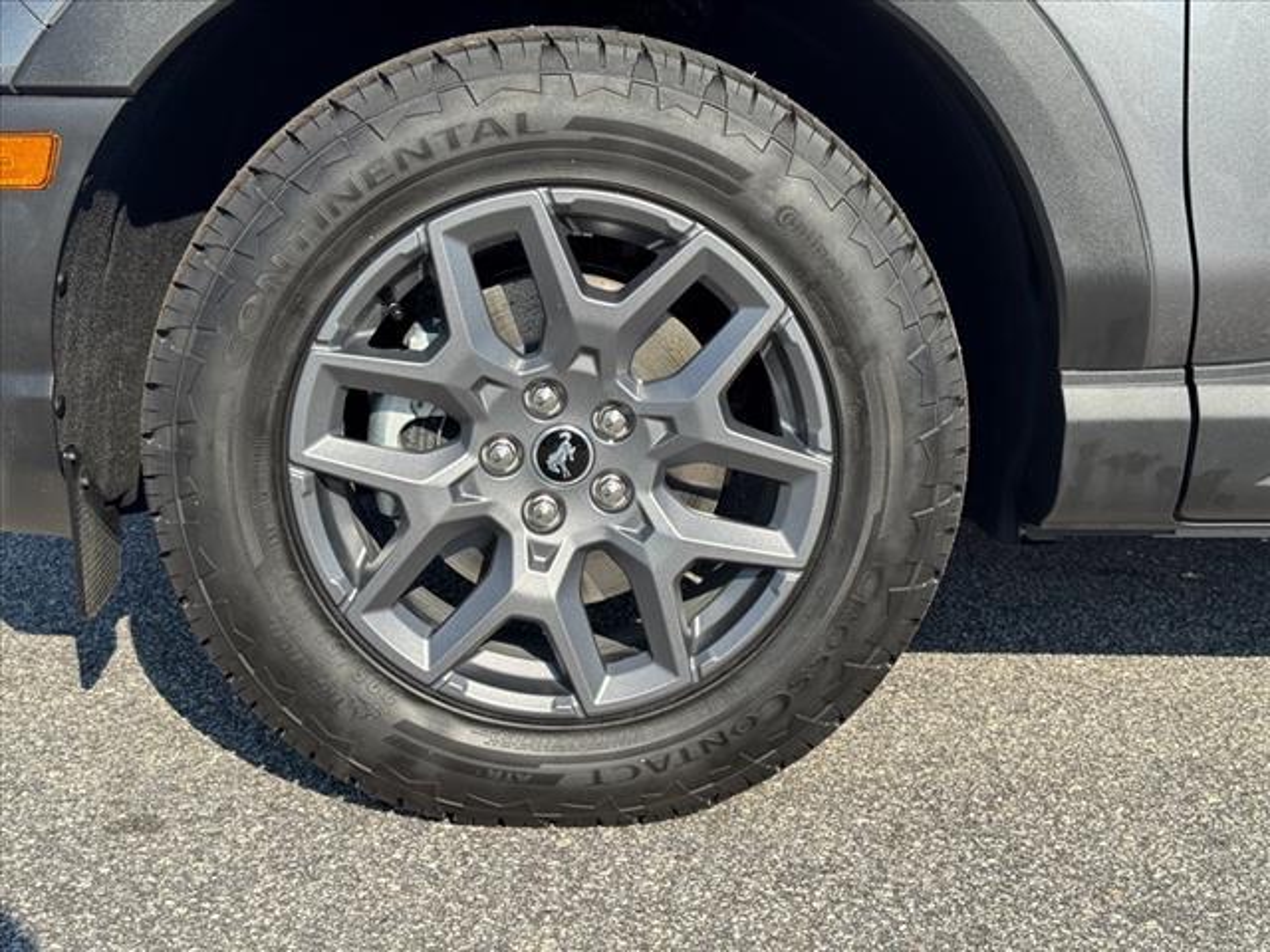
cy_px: 476
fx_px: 1761
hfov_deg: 39.7
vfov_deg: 30.3
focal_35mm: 48
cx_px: 635
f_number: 1.78
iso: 64
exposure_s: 1/1984
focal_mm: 6.76
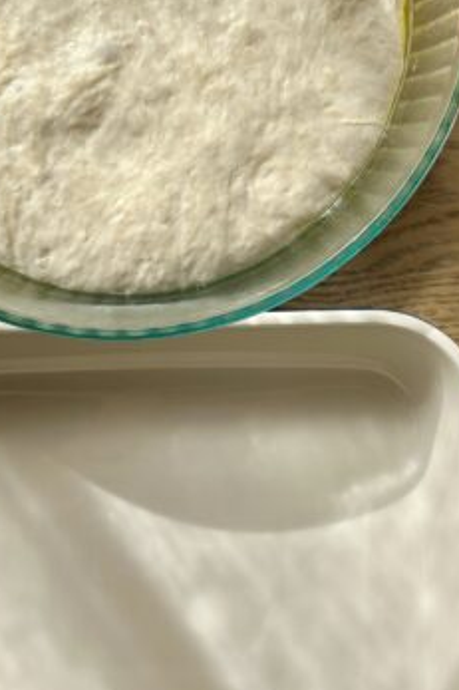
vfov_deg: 27.8
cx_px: 156
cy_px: 199
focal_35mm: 72
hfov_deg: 18.9
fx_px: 1378
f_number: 1.78
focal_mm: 6.86
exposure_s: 1/1848
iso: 80
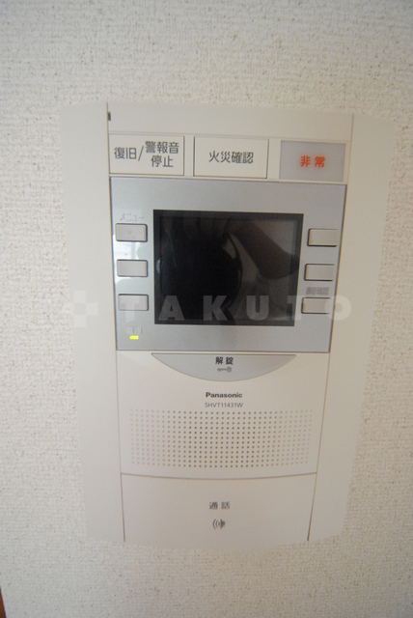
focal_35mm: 12
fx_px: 206
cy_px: 309
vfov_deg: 112.6
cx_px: 206
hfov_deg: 90.1
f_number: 4.5
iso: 1600
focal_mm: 8
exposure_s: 1/30
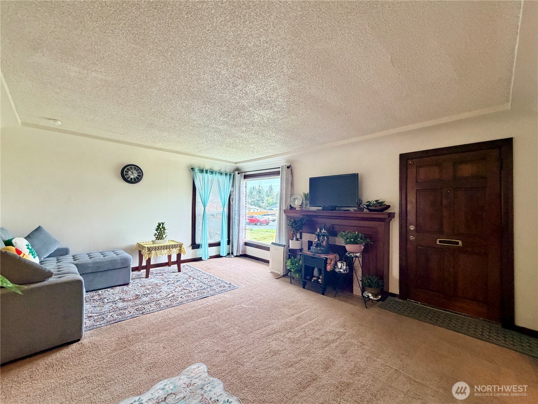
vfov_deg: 85.7
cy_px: 202
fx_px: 218
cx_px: 269
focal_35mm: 14
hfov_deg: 102.1
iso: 250
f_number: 2.2
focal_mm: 2.22
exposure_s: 1/60
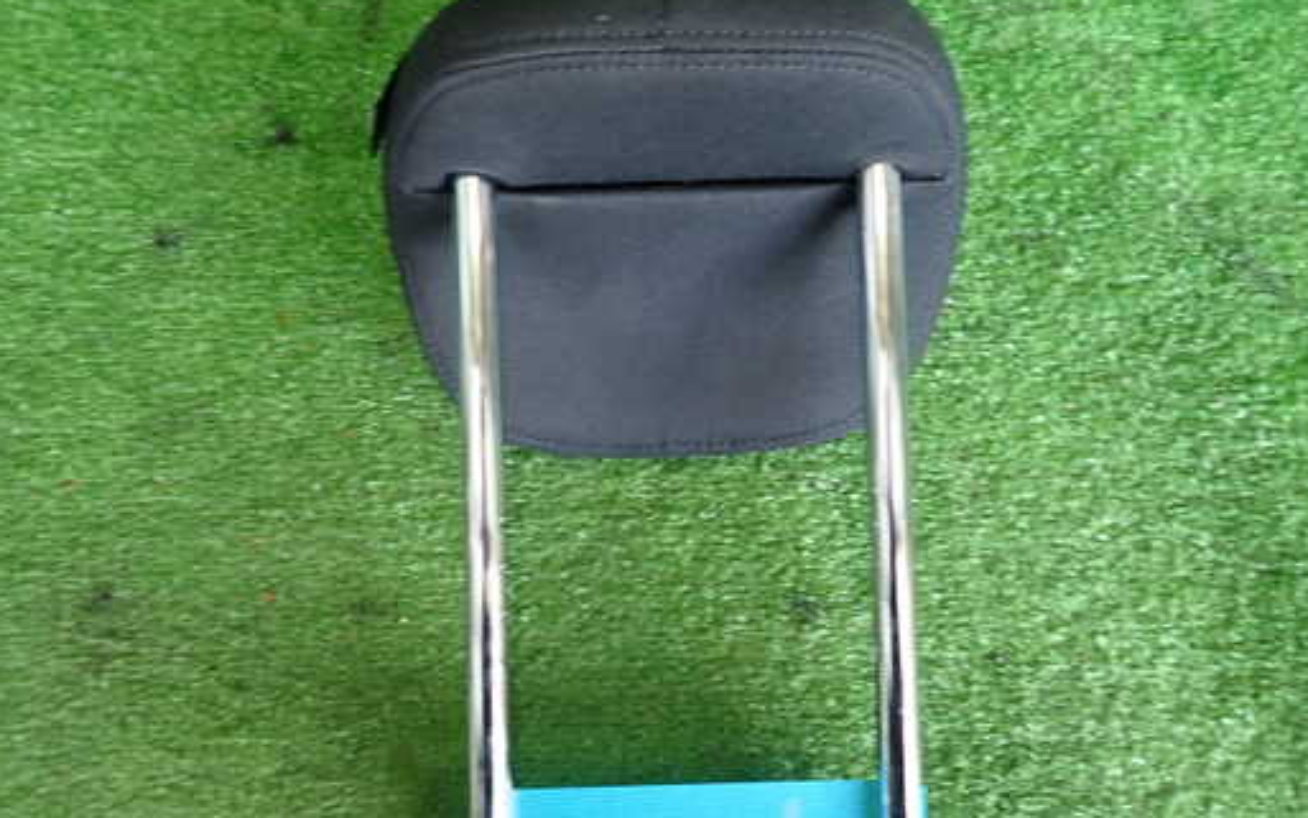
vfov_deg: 40.6
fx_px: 1105
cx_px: 632
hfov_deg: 61.2
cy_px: 441
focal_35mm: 31
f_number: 2
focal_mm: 4.5
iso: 200
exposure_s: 1/40
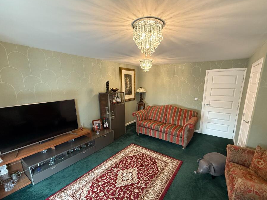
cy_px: 110
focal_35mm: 16
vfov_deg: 77.9
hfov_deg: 94.4
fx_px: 123
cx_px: 143
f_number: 2.2
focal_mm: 2.22
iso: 320
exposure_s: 1/50
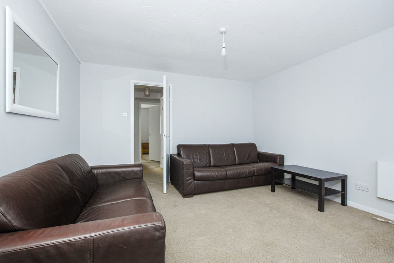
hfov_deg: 100.3
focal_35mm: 15
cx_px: 197
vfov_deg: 77.5
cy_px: 132
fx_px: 164
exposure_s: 1/15
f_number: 6.3
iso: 400
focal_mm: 10
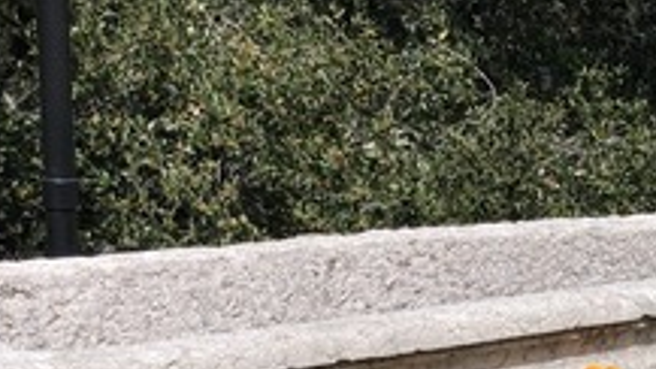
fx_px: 1391
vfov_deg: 13.9
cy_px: 591
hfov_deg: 26.4
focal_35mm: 80
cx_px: 429
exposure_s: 1/1919
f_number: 1.8
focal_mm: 3.99
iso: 20
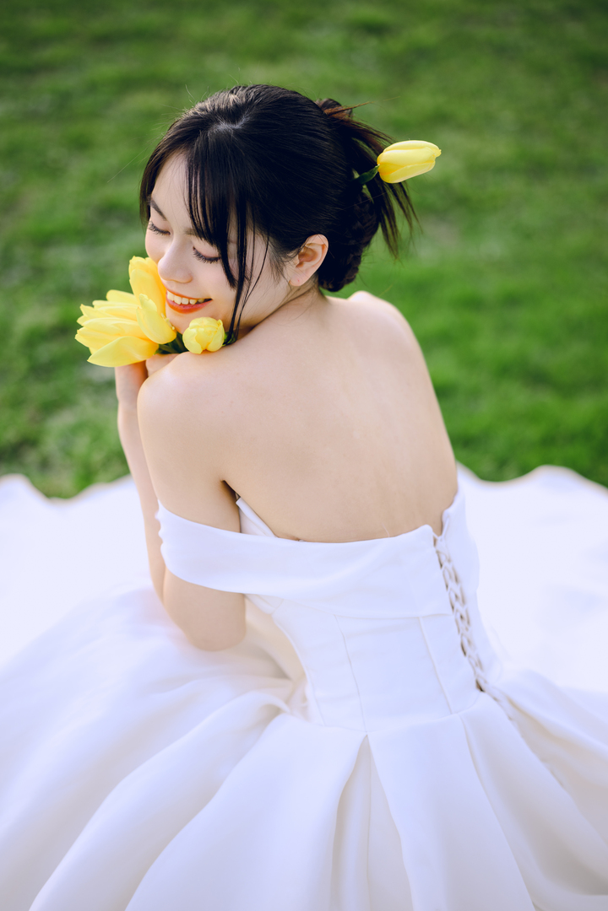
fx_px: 2153
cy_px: 456
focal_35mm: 85
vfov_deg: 23.9
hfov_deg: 16.1
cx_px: 304
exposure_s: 1/320
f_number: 1.8
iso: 100
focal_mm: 85
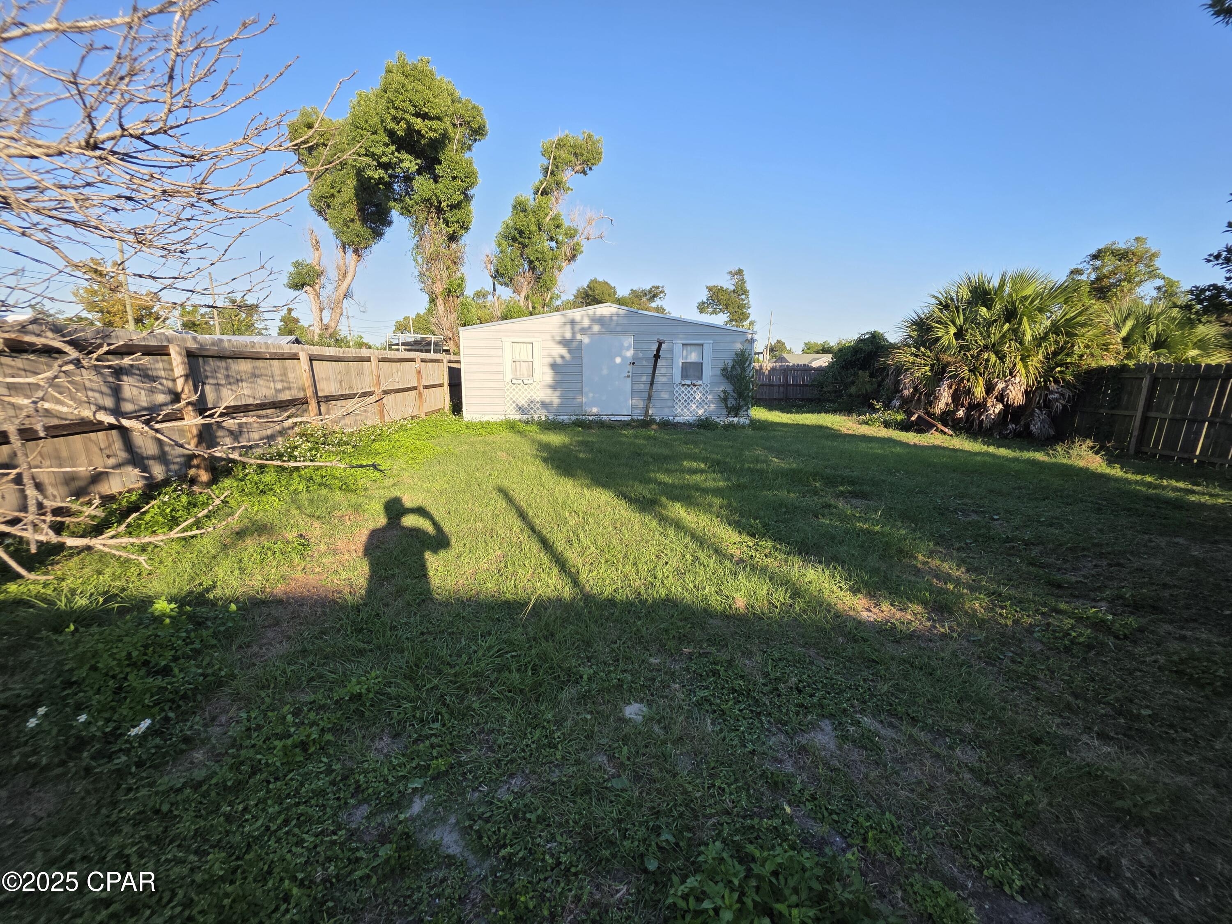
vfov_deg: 89.9
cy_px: 462
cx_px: 616
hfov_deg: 106.2
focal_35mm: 13
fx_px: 463
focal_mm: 2.2
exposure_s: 1/950
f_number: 1.9
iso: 40
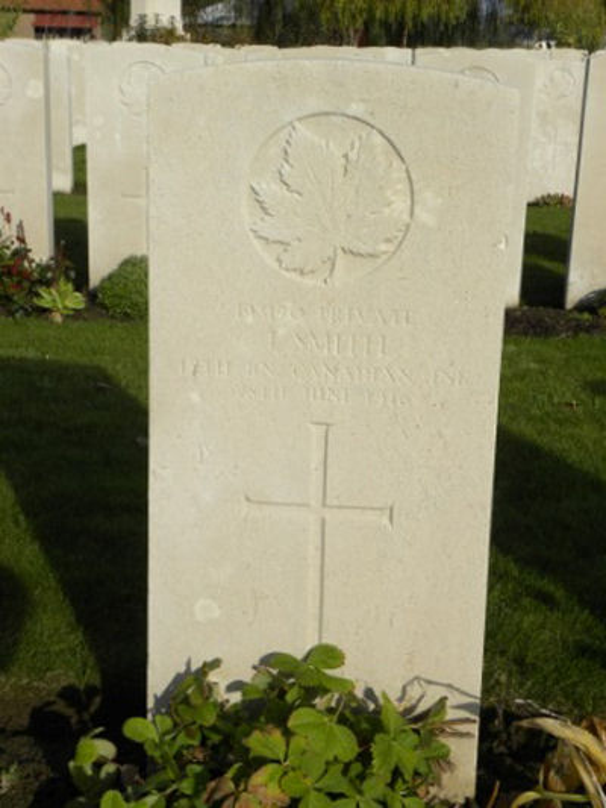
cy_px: 404
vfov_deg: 33.2
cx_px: 303
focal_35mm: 58
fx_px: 1353
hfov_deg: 25.2
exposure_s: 1/382
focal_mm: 10.3
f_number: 6.3
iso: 64
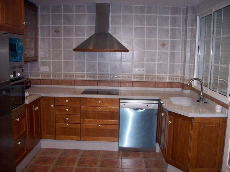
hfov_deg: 51.4
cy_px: 86
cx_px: 115
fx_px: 239
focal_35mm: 36
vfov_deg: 39.6
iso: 140
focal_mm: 6
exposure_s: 1/64
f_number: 2.7
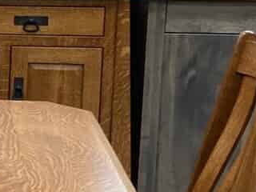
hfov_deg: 12.0
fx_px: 1087
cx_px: -247
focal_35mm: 147
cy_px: 88
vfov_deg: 10.1
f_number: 1.8
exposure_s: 1/60
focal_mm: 3.99
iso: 200
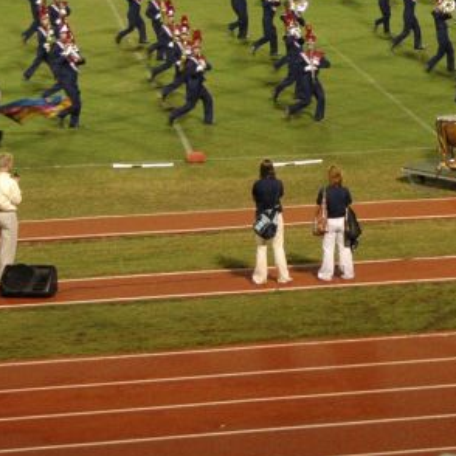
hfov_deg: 12.5
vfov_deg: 12.6
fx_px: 2049
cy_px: 62
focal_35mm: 137
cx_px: 492
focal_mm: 31
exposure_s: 1/60
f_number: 2.8
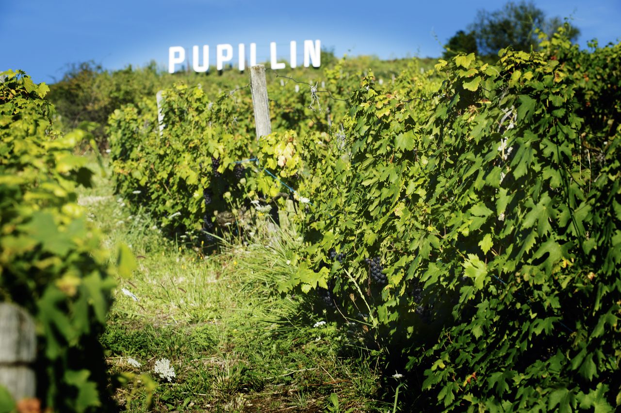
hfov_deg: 17.1
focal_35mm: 120
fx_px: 2069
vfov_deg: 11.4
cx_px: 310
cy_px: 206
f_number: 11
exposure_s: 1/125
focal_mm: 120
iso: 200
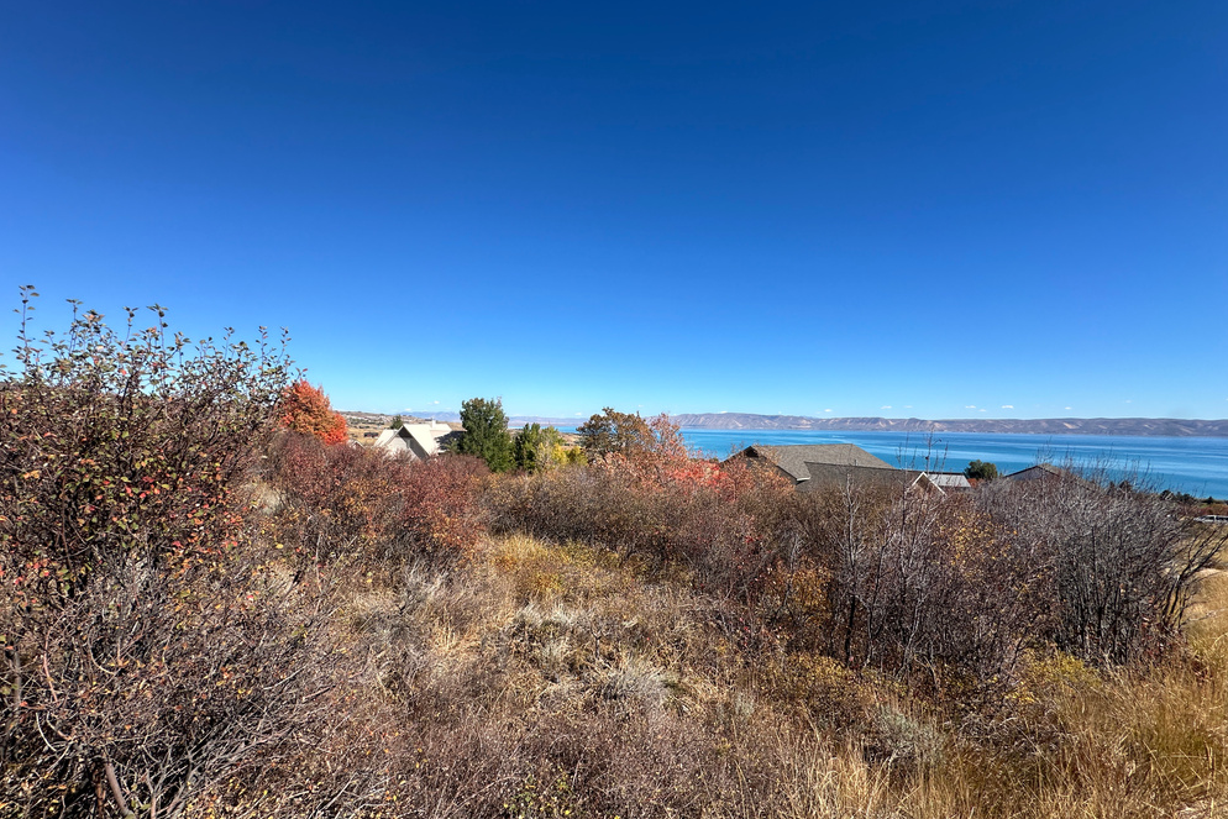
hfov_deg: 100.4
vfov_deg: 77.3
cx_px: 620
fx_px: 512
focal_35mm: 15
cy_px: 424
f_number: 2.2
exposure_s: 1/2020
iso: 40
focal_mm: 2.22
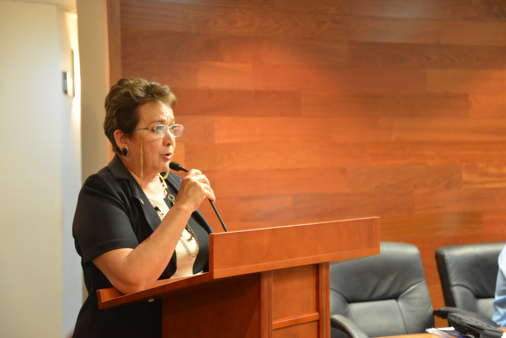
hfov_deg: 32.4
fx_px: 872
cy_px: 169
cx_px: 253
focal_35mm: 62
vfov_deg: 21.9
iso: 1600
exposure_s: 1/15
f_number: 4.5
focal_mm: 62
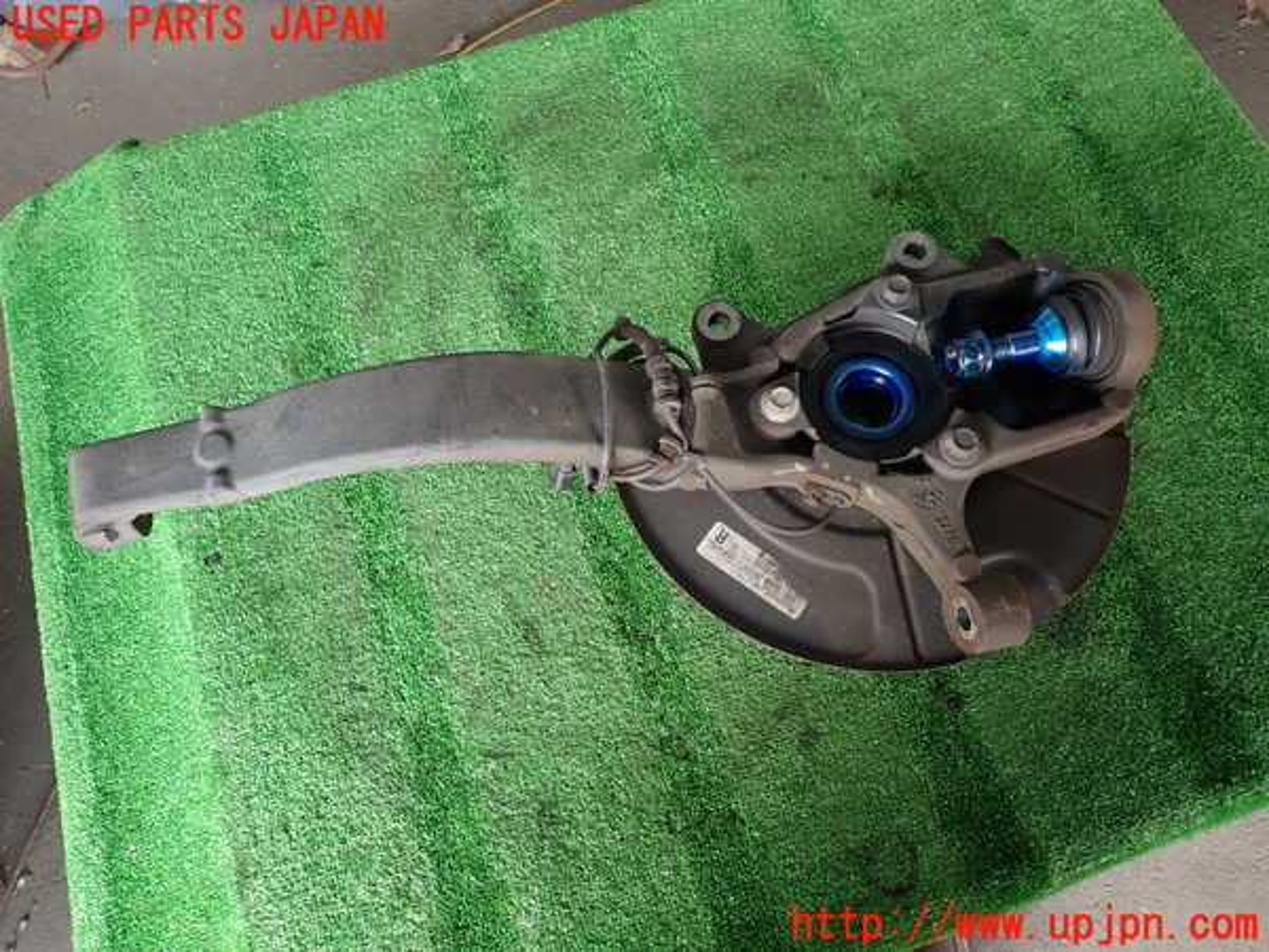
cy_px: 476
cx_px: 634
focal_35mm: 25
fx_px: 916
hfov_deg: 69.4
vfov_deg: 54.9
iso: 125
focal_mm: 4.5
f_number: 2
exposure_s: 1/60
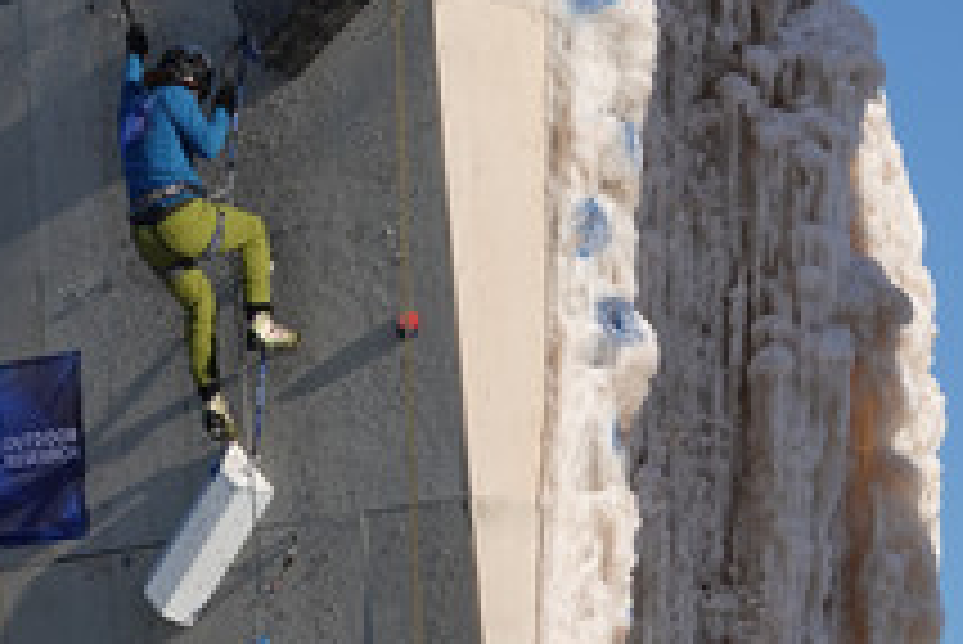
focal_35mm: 284
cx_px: 315
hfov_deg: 7.2
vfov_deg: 4.8
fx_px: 7602
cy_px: 149
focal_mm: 49.51
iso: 100
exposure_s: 1/1250
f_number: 4
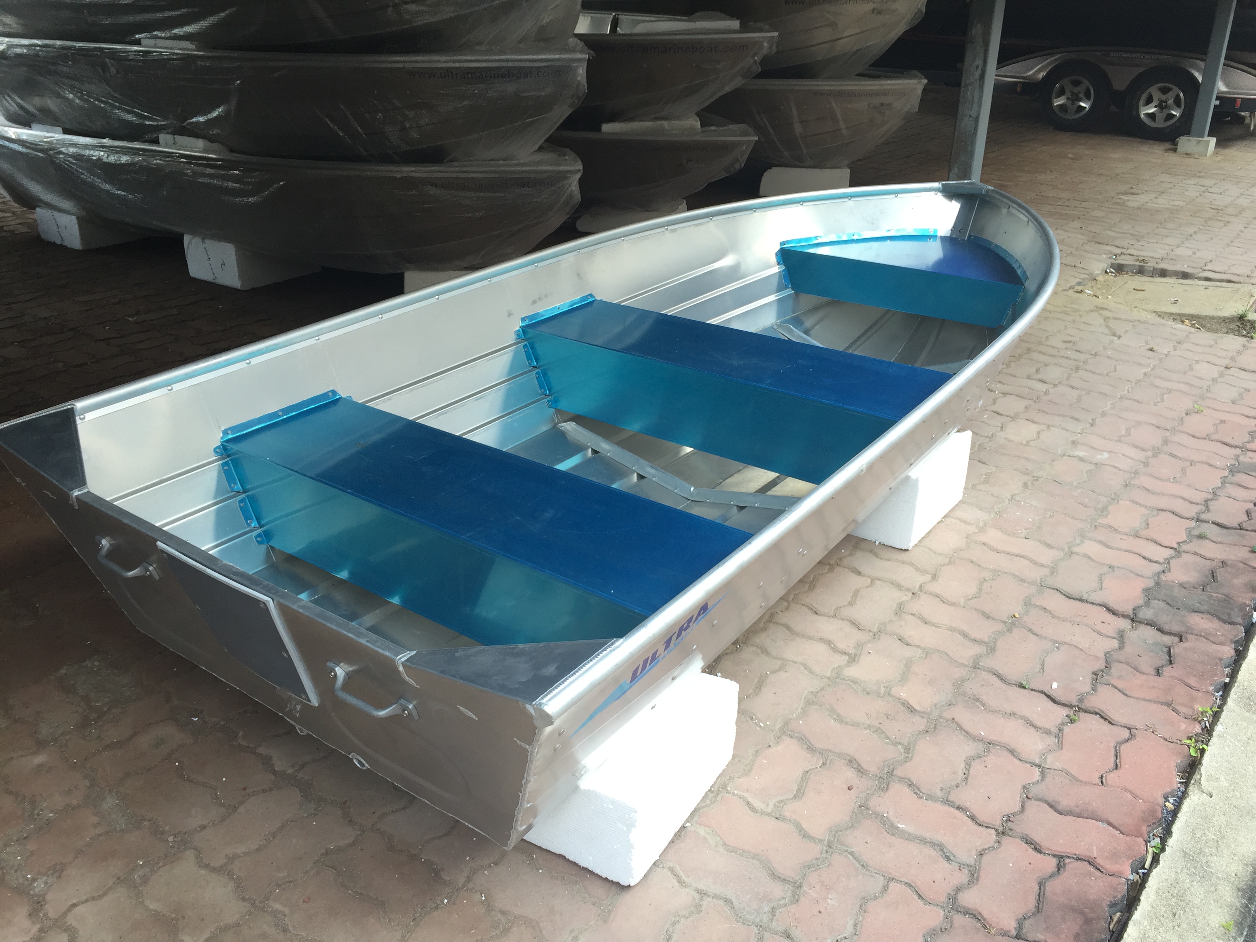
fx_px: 1052
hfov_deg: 61.7
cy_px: 471
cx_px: 628
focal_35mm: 29
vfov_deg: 48.2
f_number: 2.2
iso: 32
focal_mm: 4.15
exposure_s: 1/50
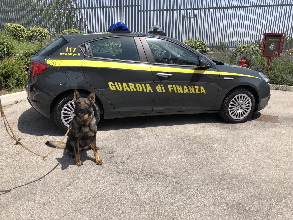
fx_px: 237
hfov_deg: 63.4
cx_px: 146
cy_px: 110
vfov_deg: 49.7
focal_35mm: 28
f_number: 1.8
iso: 20
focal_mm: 4
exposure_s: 1/1779
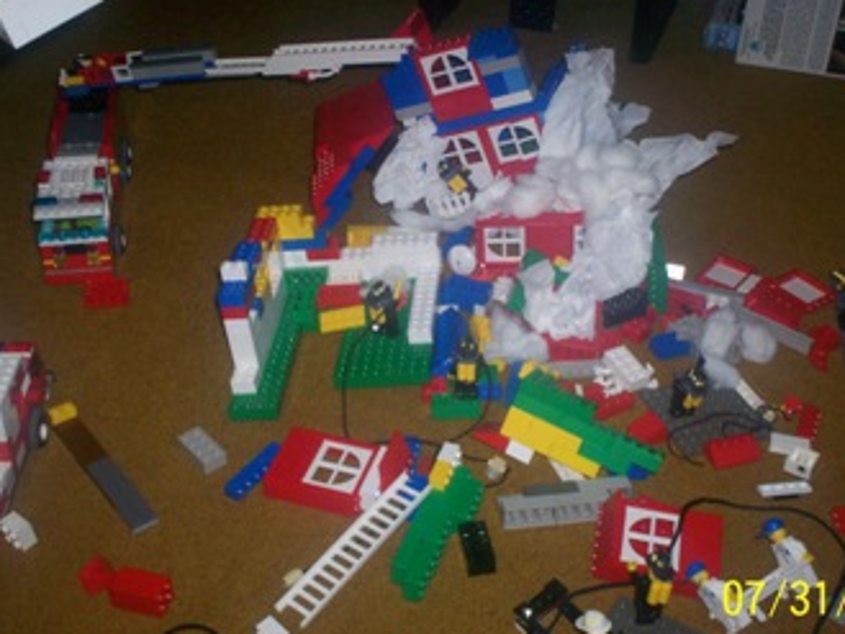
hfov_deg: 38.9
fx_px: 1197
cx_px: 426
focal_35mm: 49
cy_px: 280
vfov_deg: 29.7
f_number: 4.5
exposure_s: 1/60
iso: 140
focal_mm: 6
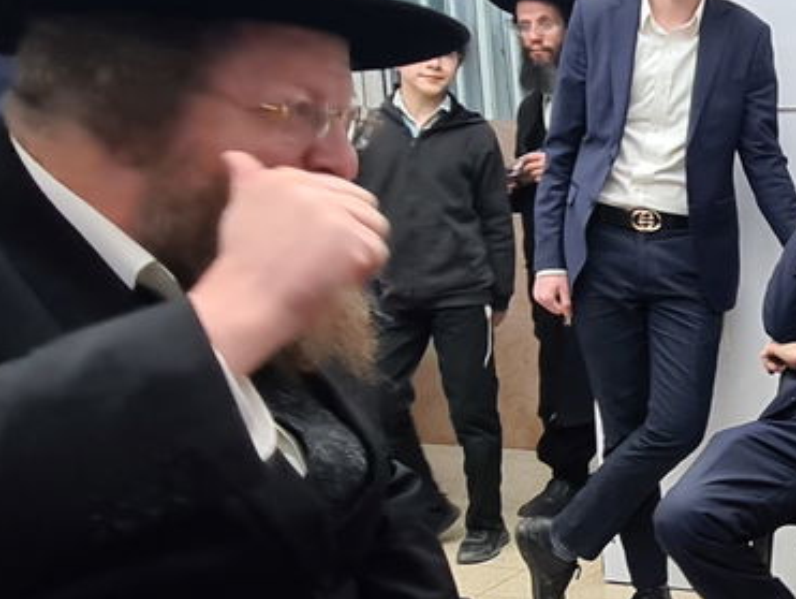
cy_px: 406
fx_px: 1128
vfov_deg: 29.5
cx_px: 972
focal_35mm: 49
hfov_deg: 31.9
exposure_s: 1/100
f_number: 2.2
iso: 100
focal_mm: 2.22
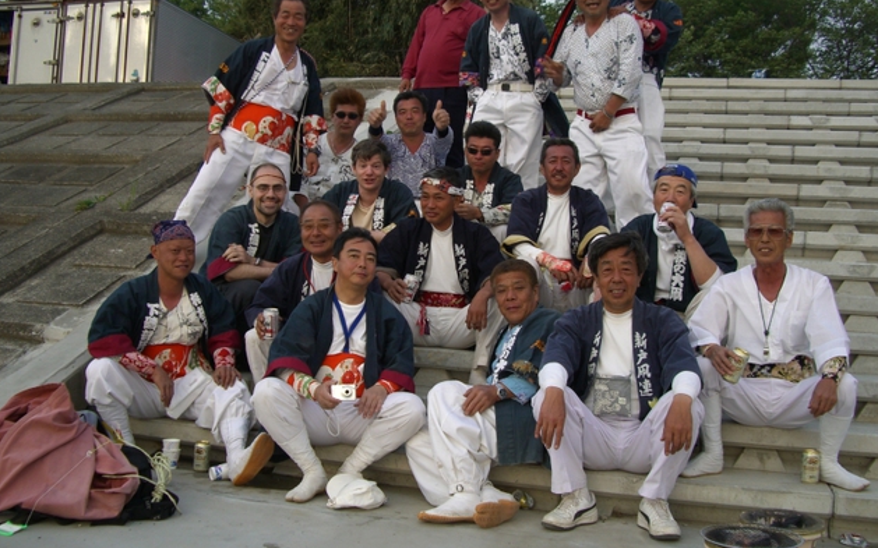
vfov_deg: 31.2
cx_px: 440
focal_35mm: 41
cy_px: 231
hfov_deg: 48.2
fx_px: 981
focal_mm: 7.9
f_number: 2.8
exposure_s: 1/80
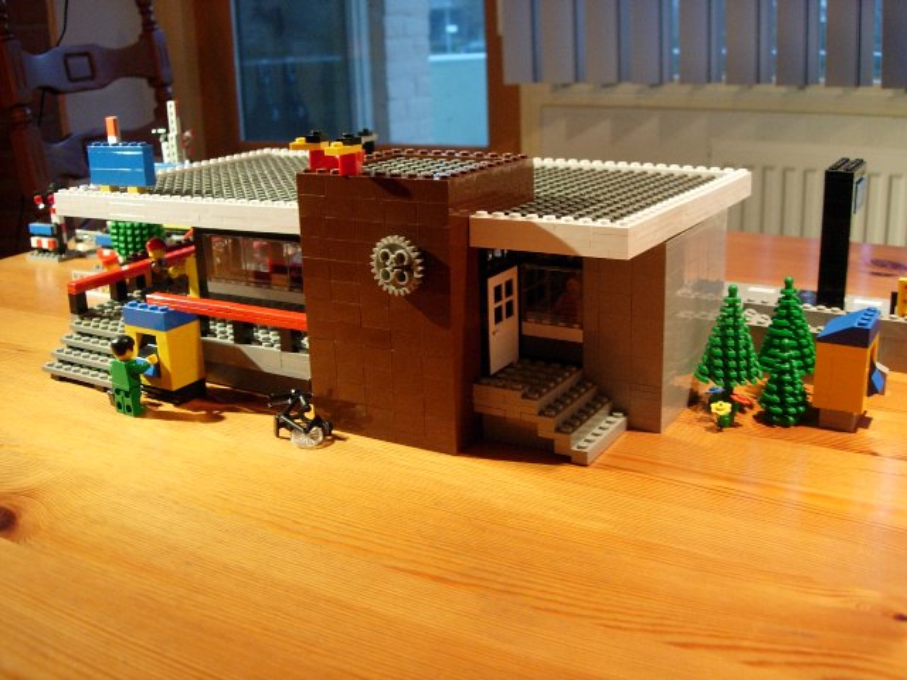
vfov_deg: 37.7
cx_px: 454
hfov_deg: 49.0
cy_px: 340
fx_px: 996
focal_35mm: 38
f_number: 2.8
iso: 200
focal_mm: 7.8
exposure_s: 1/19
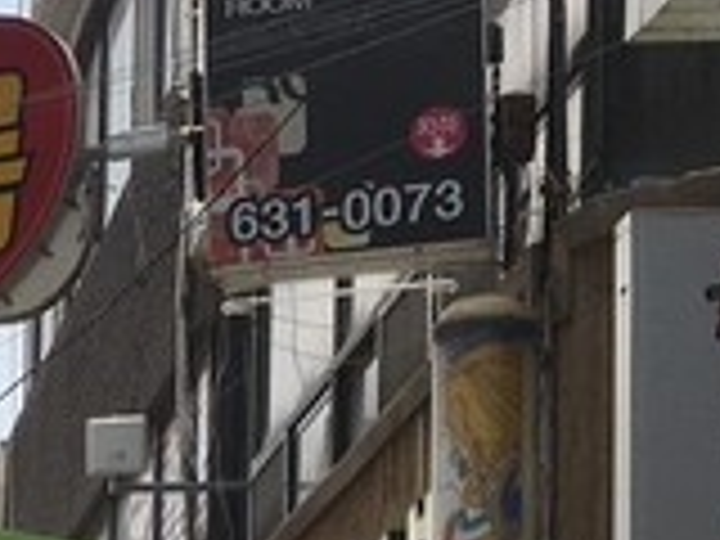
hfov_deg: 10.2
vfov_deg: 8.2
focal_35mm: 174
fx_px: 3619
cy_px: 1040
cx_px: -873
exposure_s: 1/1183
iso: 25
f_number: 2.2
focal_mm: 4.15
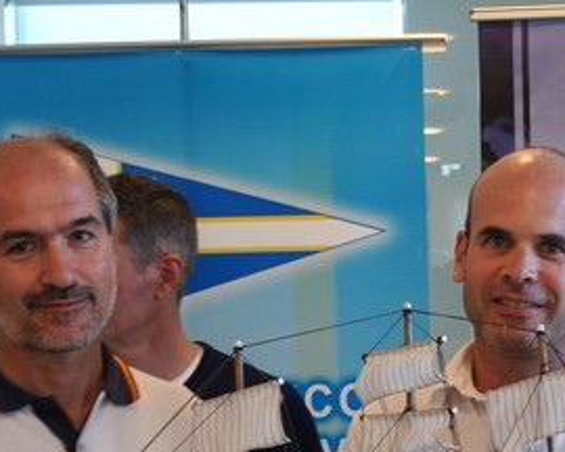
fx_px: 2448
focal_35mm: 146
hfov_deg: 13.0
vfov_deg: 10.5
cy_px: 444
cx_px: 538
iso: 100
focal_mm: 35
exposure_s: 1/15
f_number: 5
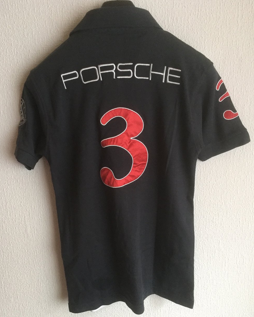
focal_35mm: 31
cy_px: 165
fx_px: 291
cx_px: 125
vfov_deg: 57.2
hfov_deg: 47.1
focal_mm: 4.15
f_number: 2.2
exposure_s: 1/17
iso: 250
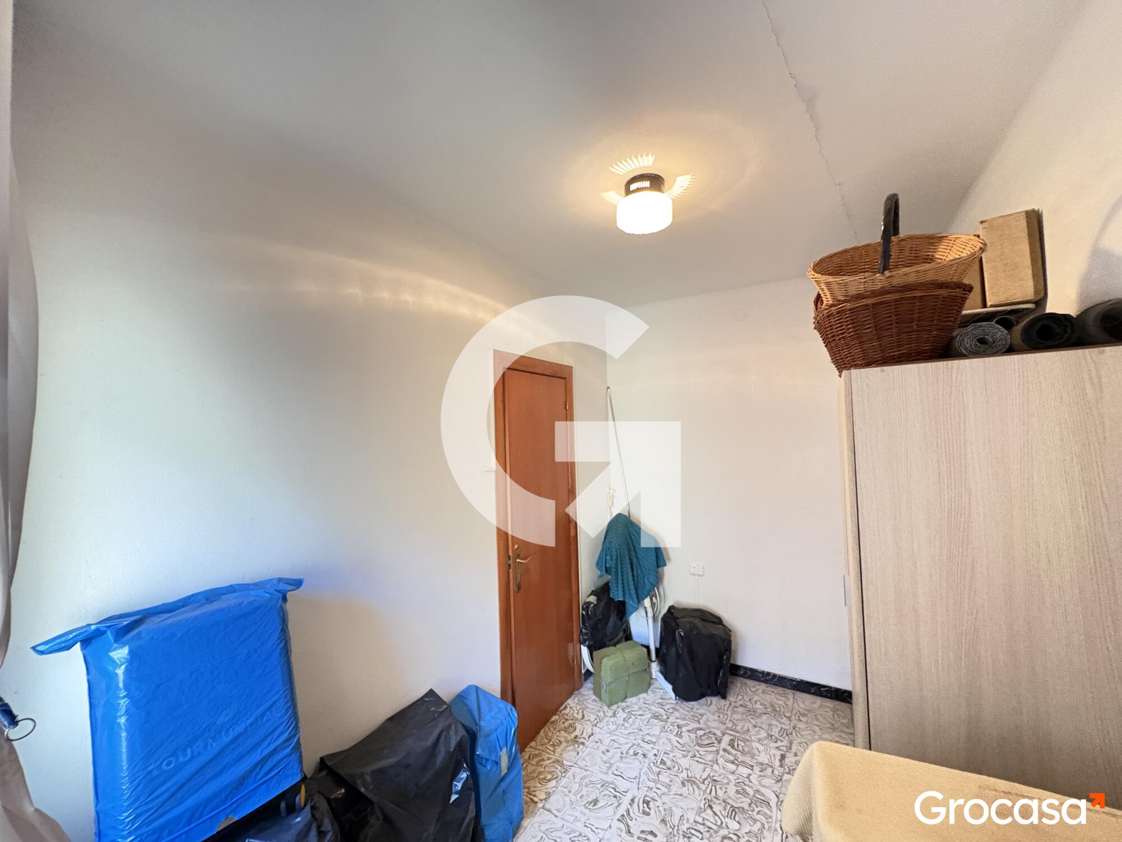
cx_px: 561
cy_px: 421
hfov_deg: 102.1
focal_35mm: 14
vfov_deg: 85.7
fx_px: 454
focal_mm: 2.22
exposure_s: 1/25
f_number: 2.2
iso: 1000
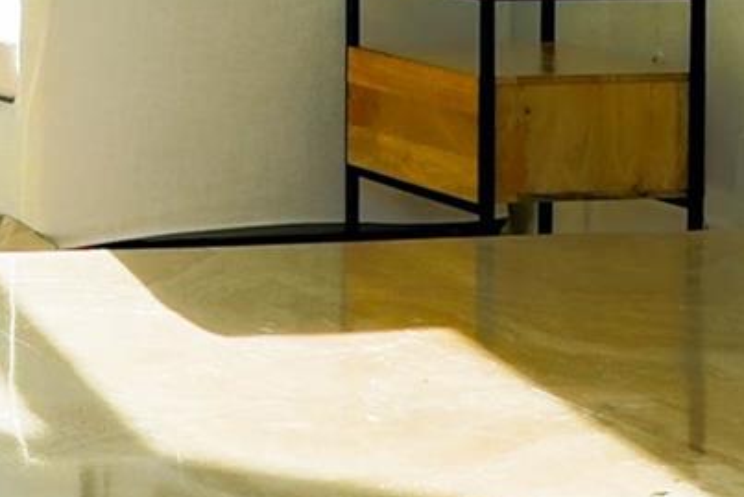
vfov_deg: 9.2
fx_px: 2956
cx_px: -635
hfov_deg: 12.9
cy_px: -337
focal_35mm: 143
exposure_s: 1/400
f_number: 5
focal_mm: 24
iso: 640
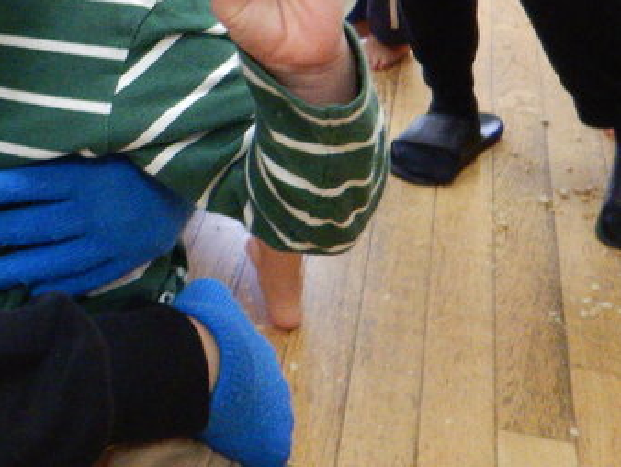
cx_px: -202
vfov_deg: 19.6
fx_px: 1275
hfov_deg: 23.8
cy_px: -79
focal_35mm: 71
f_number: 2.8
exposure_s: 1/30
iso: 200
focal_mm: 4.3
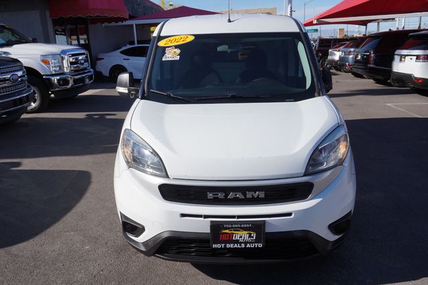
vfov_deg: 43.6
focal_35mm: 30
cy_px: 142
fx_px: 356
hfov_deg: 62.0
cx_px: 214
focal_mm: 20
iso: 100
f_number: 10
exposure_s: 1/250
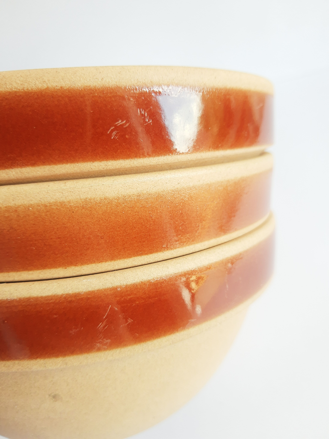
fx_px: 329
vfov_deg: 67.3
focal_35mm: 26
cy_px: 220
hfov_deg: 53.1
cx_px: 164
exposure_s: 1/100
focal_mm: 3.95
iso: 78
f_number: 1.8
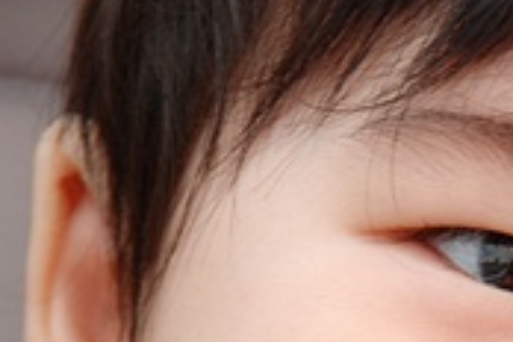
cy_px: 453
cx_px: 566
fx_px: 14705
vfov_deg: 1.3
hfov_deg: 2.0
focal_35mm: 1032
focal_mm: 200
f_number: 6.3
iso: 200
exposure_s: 1/100
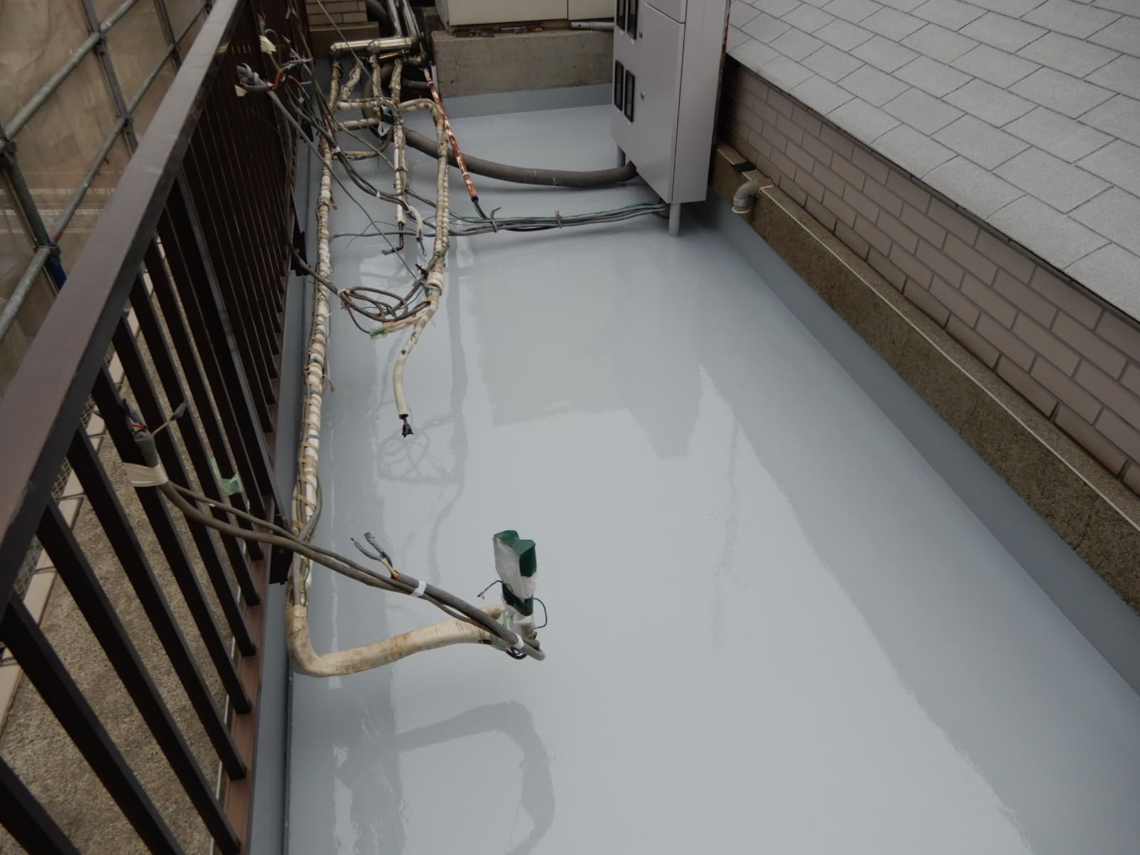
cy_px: 428
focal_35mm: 24
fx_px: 790
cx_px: 570
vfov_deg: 56.8
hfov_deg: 71.6
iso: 80
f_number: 3.4
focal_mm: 4.3
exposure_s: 1/500
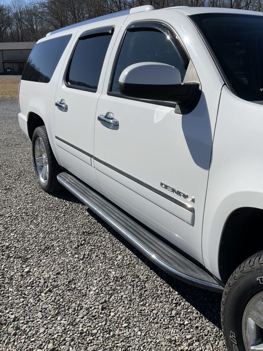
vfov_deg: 55.2
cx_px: 136
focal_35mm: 33
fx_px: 334
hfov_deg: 42.9
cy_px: 155
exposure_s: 1/3788
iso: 16
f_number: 1.8
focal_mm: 3
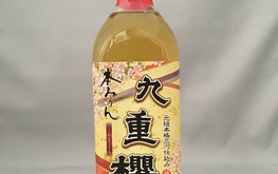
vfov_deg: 30.6
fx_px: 319
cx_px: 138
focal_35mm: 42
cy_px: 99
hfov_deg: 47.1
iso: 250
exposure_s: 1/15
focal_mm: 4.15
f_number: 2.2
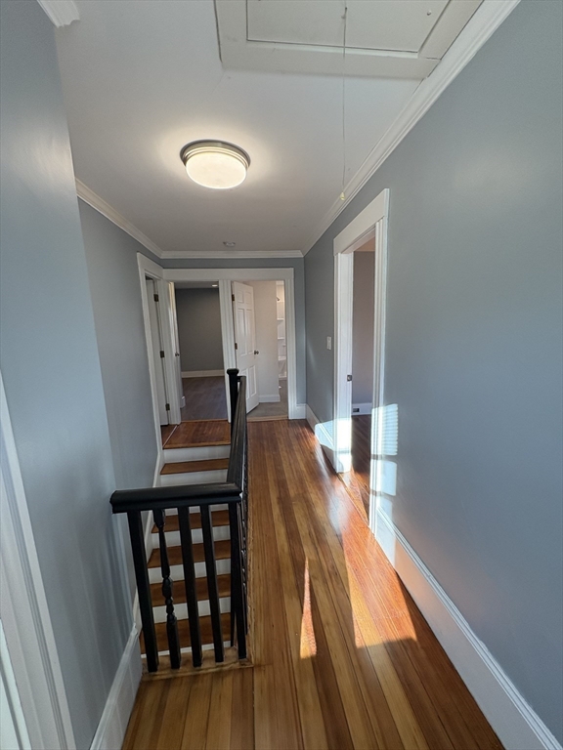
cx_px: 282
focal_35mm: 14
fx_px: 304
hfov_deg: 85.7
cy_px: 375
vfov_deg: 102.1
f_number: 2.2
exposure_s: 1/128
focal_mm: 2.22
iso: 100
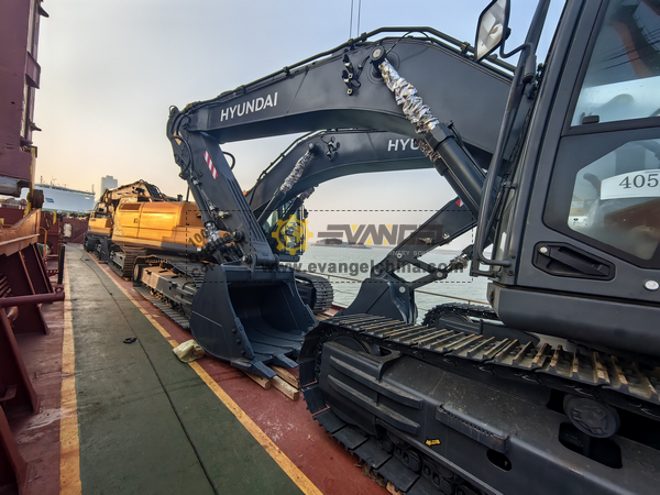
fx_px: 248
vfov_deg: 89.9
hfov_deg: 106.2
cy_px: 248
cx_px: 330
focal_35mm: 13
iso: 50
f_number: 2.2
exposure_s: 1/417
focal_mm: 1.95
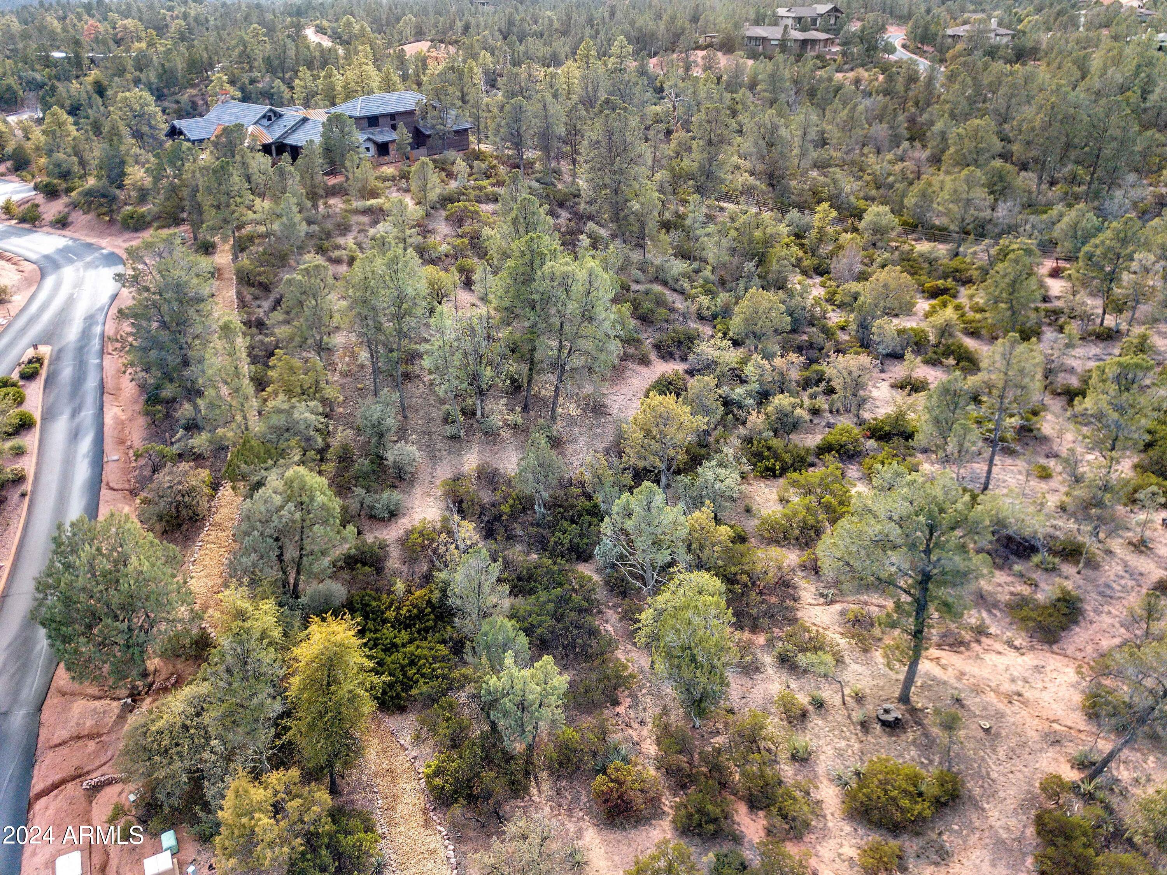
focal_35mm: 26
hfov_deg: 67.3
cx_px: 584
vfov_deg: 53.0
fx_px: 876
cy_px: 438
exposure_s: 1/140
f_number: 2.2
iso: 100
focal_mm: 4.7
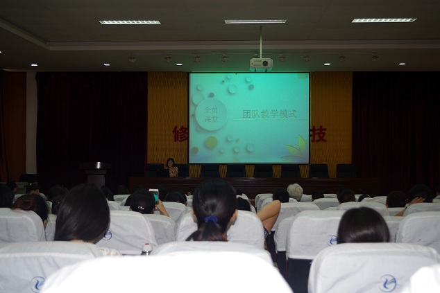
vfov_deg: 31.9
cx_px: 220
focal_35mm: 42
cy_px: 146
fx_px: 513
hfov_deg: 46.4
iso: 100
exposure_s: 1/8
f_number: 4
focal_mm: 28.13
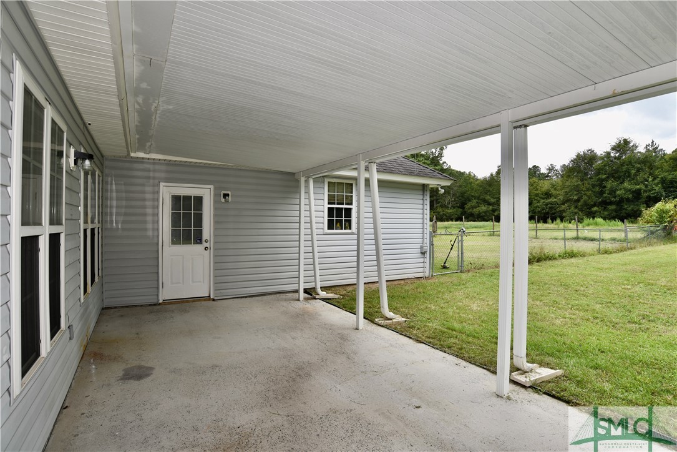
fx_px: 339
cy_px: 226
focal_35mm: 18
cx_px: 338
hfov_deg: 90.0
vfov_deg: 67.4
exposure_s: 1/125
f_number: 5.6
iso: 100
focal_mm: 18
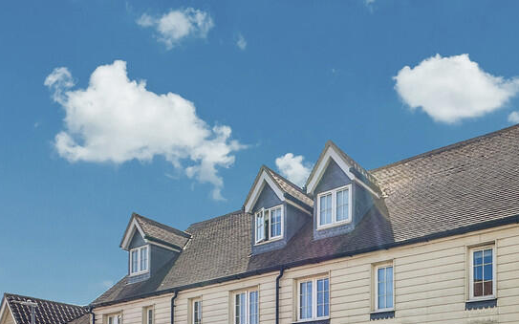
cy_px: 283
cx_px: 440
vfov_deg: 41.5
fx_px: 396
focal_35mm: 28
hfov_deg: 59.3
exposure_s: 1/1100
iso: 50
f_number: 2.2
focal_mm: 2.22
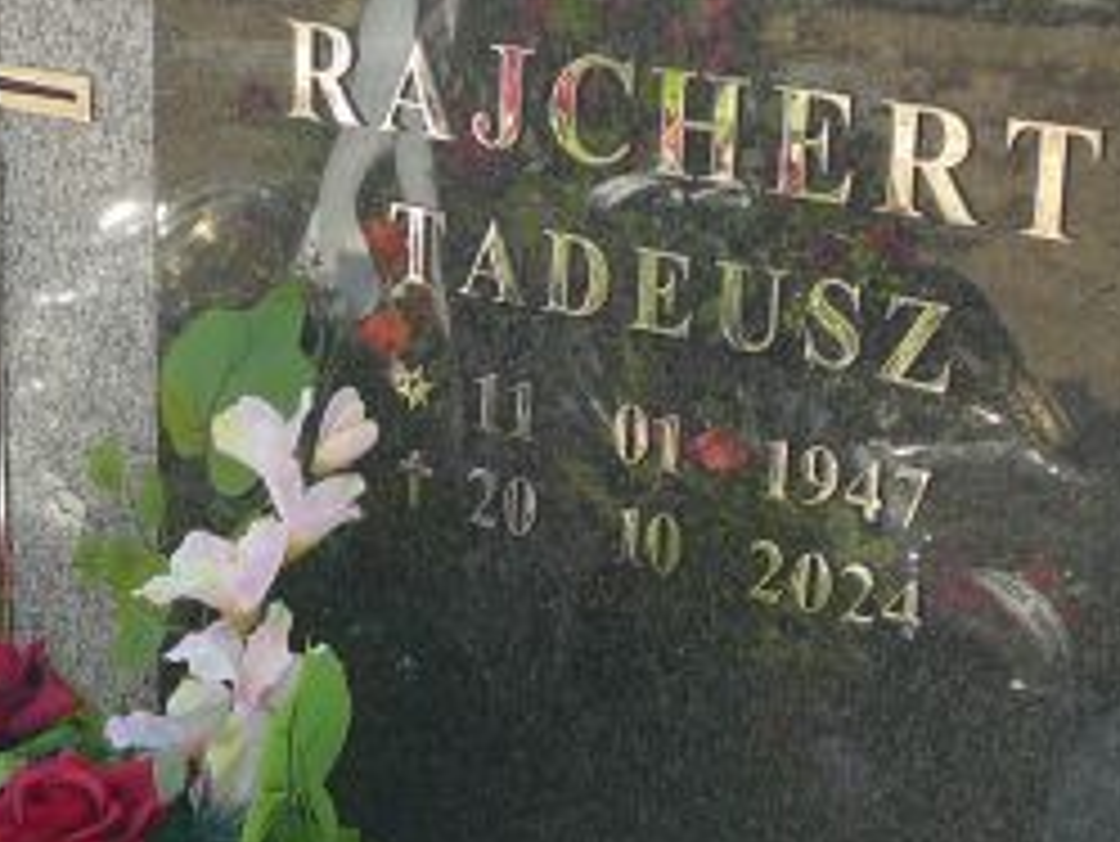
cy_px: 788
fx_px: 2913
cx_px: 288
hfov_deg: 21.6
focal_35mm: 90
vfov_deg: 16.2
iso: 80
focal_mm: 5.2
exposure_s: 1/160
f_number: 2.8
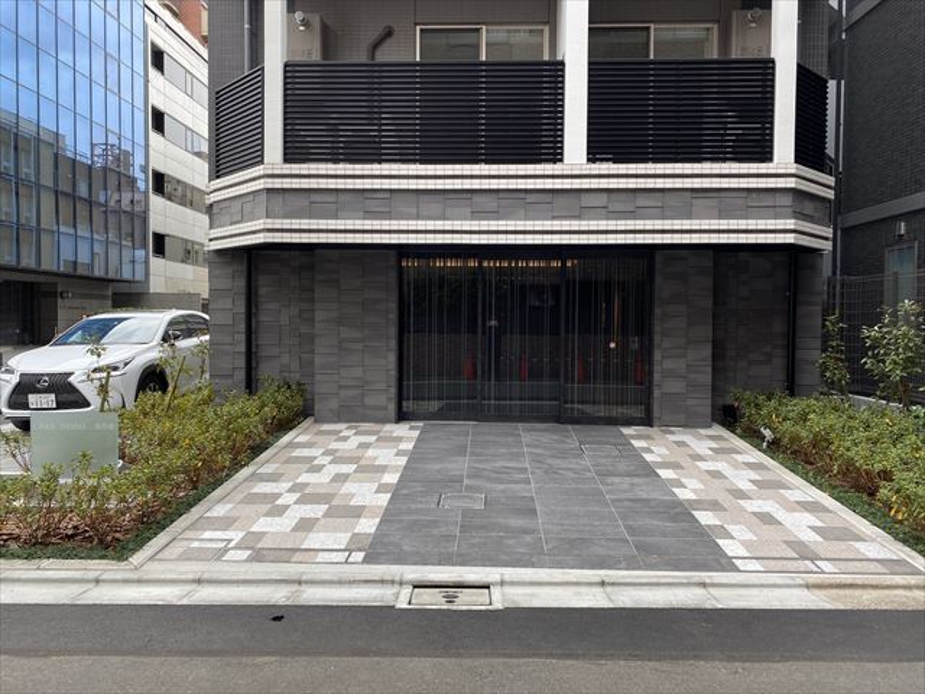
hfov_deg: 67.3
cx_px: 462
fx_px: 695
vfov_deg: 53.1
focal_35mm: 26
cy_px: 347
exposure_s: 1/257
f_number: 1.8
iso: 32
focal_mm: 4.25
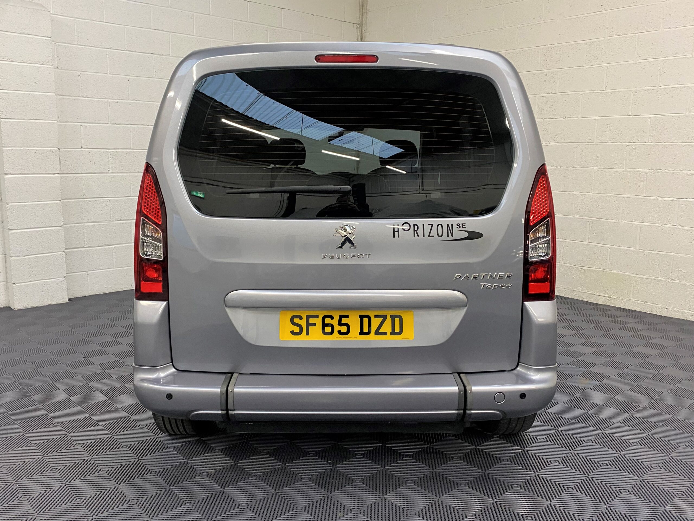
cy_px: 260
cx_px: 347
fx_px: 521
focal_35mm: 26
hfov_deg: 67.3
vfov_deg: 53.1
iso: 160
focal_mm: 4.25
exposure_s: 1/50
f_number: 1.8
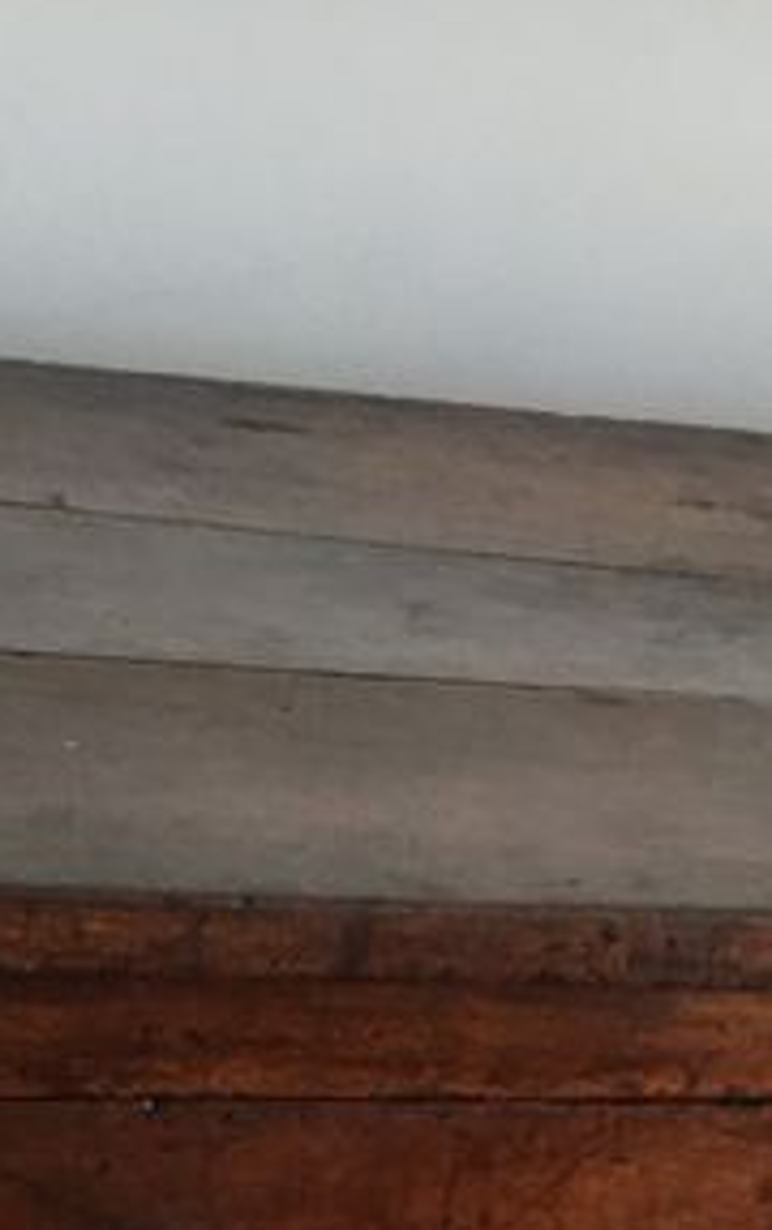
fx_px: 3593
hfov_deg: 12.2
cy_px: 1341
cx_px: 536
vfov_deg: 18.7
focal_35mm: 107
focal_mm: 4.15
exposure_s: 1/33
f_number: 2.2
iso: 50
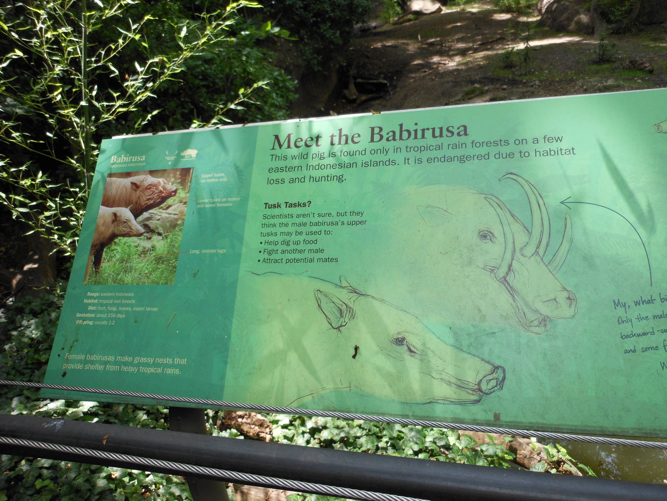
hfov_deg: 63.4
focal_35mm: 28
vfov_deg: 49.7
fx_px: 540
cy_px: 250
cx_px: 334
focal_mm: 5
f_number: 3.7
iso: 80
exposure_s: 1/60
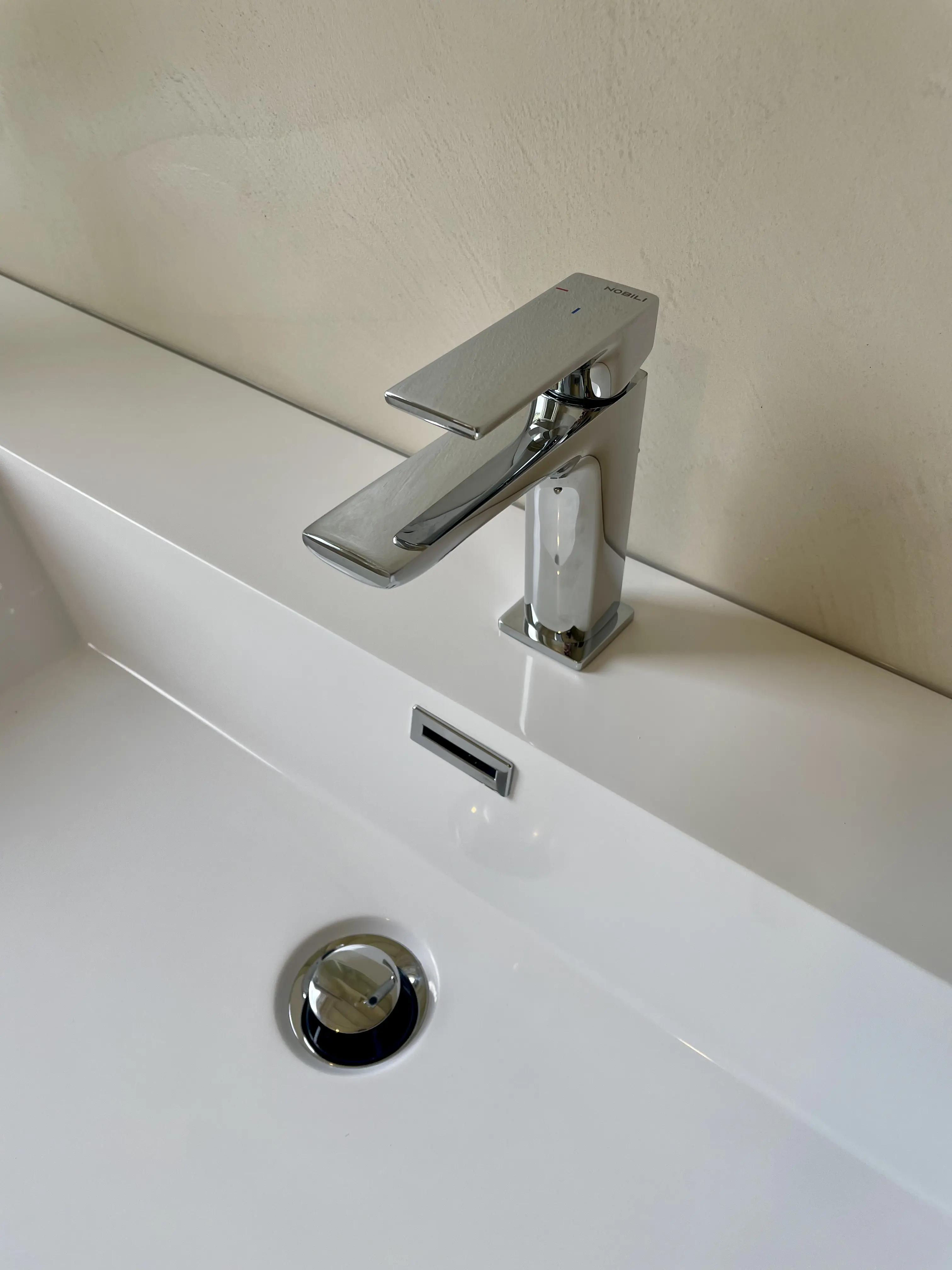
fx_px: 953
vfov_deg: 67.3
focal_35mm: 26
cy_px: 635
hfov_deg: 53.1
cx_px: 476
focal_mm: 4.2
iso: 32
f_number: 1.6
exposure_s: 1/179
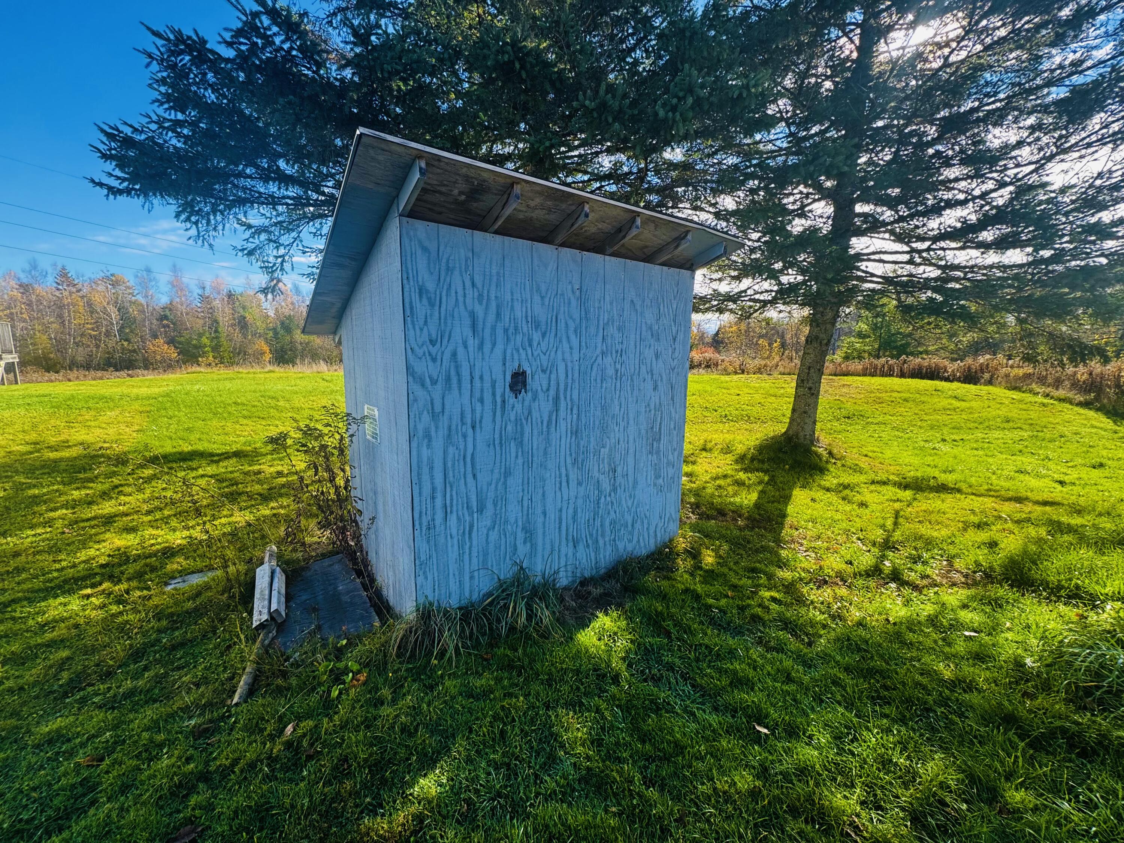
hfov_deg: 102.1
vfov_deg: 85.7
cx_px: 562
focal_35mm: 14
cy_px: 422
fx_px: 455
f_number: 2.2
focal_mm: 2.22
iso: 40
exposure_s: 1/464
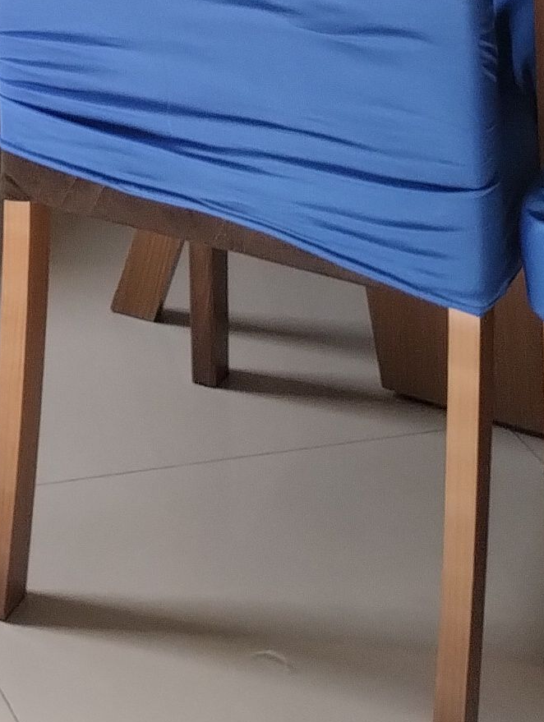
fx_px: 2717
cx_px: -407
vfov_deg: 13.0
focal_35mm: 130
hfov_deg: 10.8
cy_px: -752
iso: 160
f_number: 1.8
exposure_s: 1/40
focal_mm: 4.27
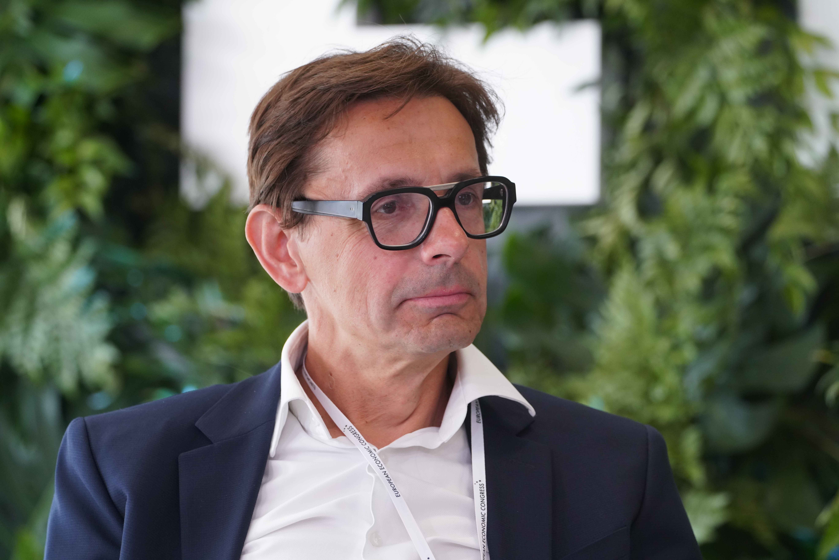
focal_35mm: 250
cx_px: 420
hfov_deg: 8.2
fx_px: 5827
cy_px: 280
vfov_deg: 5.5
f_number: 5.6
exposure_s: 1/160
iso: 2500
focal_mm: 250
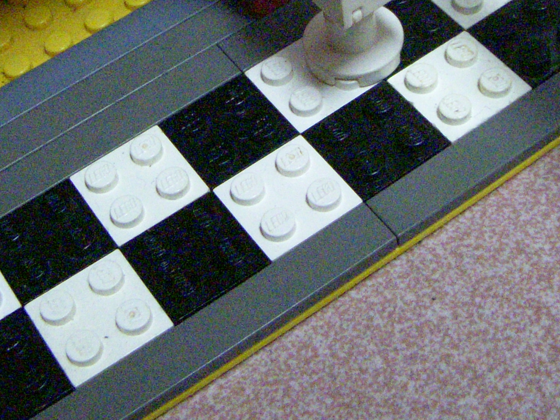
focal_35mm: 78
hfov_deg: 25.0
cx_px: 306
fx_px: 1262
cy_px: 17
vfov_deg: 18.5
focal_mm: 6.3
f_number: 3.3
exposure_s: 1/50
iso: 1600
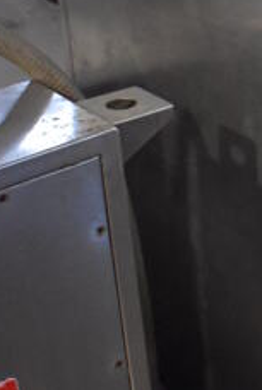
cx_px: 459
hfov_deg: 11.8
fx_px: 1174
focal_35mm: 108
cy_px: 18
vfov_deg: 18.5
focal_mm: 18
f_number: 3.5
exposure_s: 1/125
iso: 4000
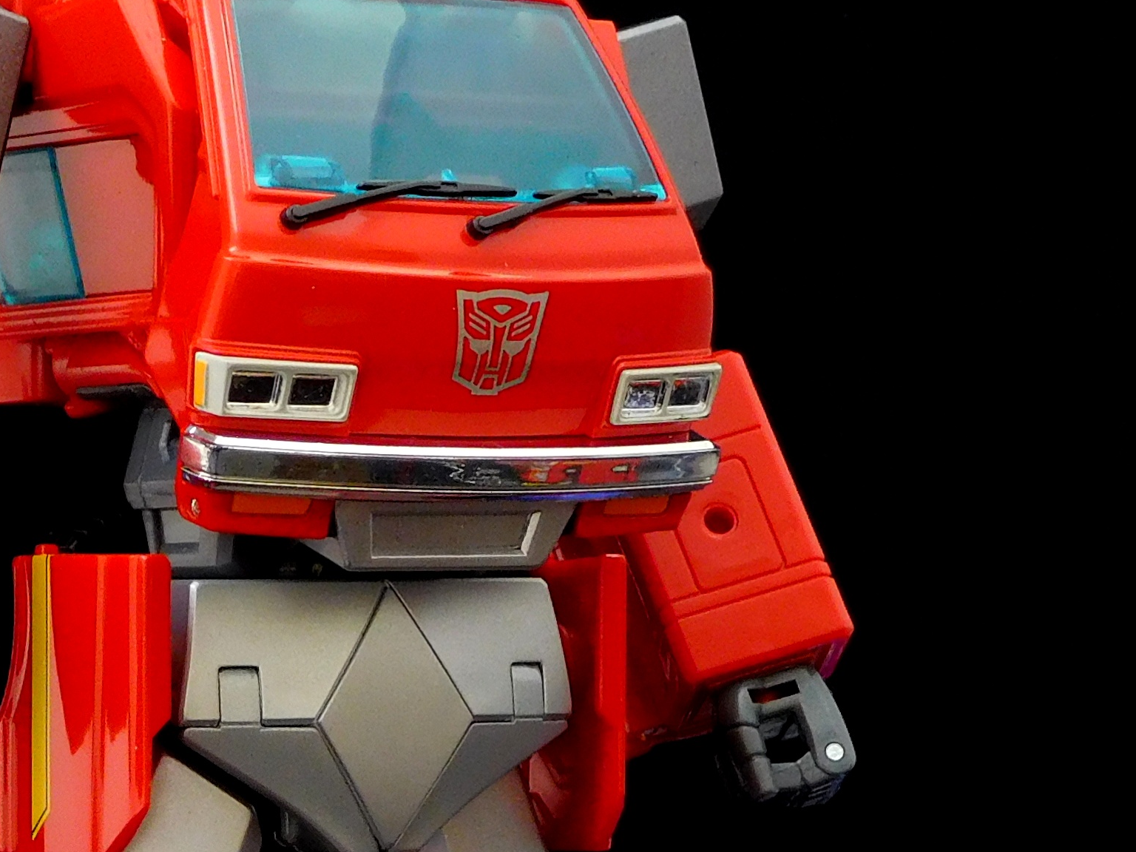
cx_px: -3
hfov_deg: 13.0
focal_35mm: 150
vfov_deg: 9.8
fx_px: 4923
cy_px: 984
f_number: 4.1
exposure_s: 1
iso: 200
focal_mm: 8.9
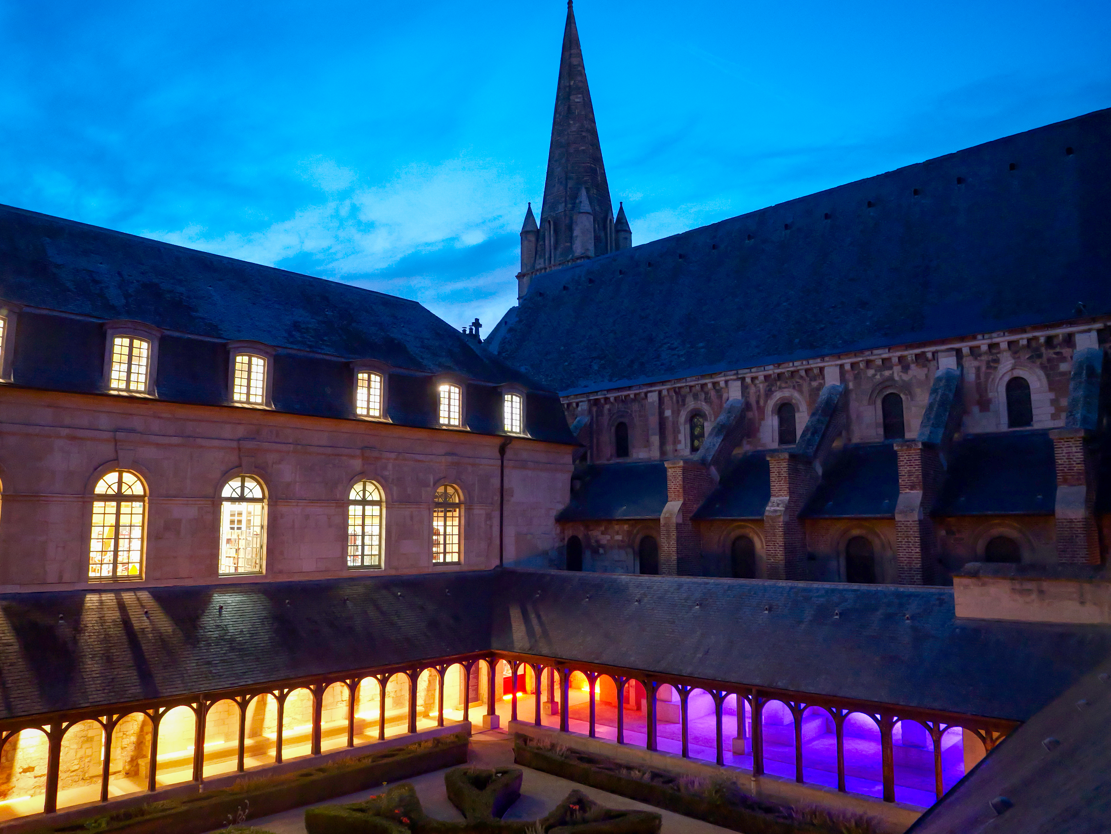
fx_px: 771
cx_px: 556
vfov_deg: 56.8
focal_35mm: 24
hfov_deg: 71.6
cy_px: 417
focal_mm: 12
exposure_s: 1/20
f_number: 2.8
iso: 3200
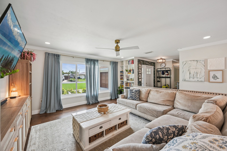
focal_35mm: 14
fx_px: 88
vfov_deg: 81.2
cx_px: 114
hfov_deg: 104.3
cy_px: 76
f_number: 8
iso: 400
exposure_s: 1/40
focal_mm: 14
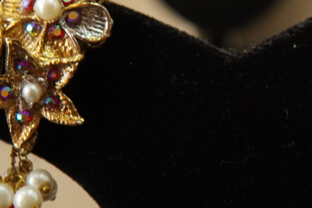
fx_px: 1326
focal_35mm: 153
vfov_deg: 9.0
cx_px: 256
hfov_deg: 13.3
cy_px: 138
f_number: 8
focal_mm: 30
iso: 2000
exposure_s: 1/80
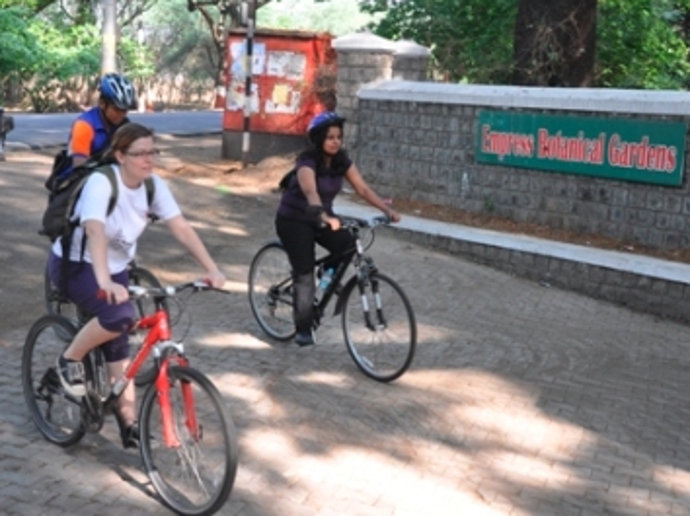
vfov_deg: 25.6
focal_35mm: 57
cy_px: 236
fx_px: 1135
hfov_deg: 33.8
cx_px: 335
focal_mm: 28
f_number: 5.6
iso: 400
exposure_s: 1/125
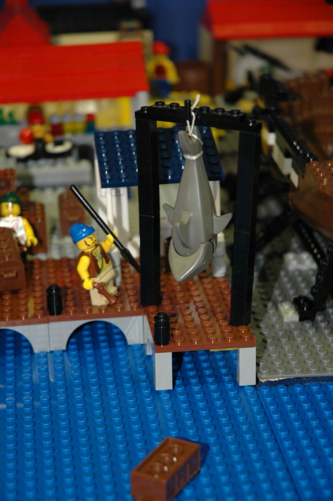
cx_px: 166
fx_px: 1459
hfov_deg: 13.0
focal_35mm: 105
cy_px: 250
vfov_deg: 19.5
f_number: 4.5
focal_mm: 70
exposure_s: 1/15
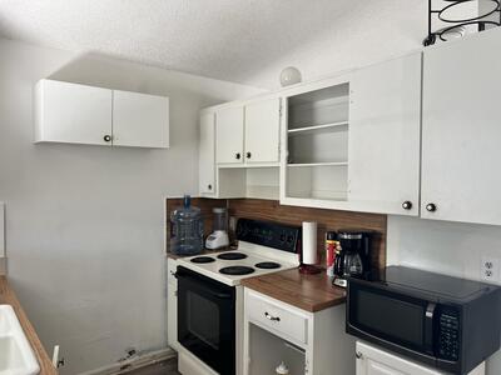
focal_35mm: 26
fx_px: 376
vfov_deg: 53.1
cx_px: 250
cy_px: 188
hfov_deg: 67.3
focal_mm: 5.7
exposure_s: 1/111
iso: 125
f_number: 1.5
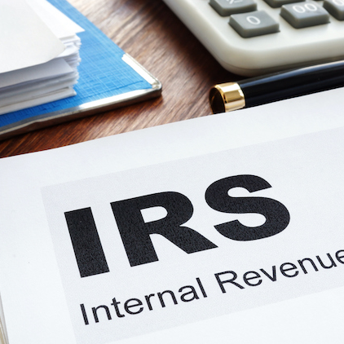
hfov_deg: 29.4
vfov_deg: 29.6
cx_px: 213
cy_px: 173
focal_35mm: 58
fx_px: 652
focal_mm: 30
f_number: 20
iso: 200
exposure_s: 1/4
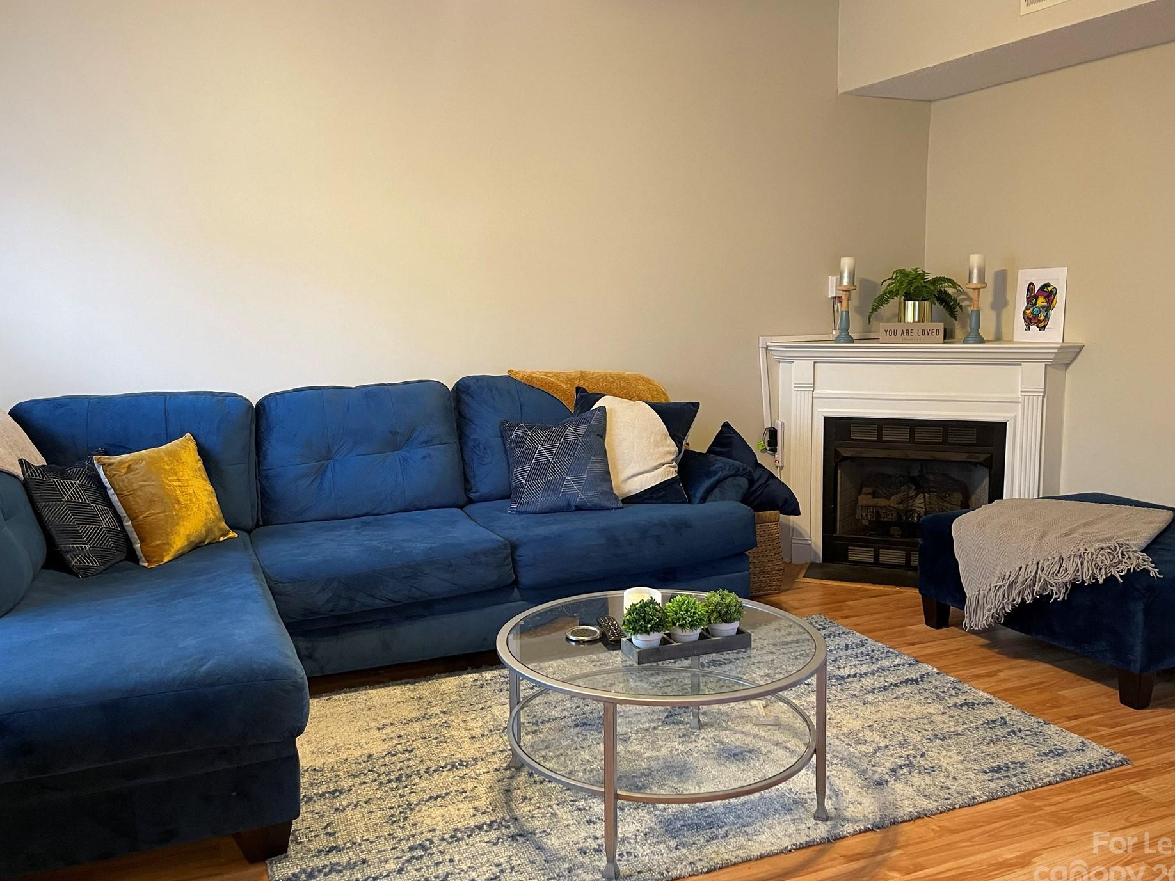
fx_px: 984
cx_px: 568
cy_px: 415
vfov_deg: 48.2
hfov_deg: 61.6
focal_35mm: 29
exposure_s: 1/60
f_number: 1.6
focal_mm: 5.1
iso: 250
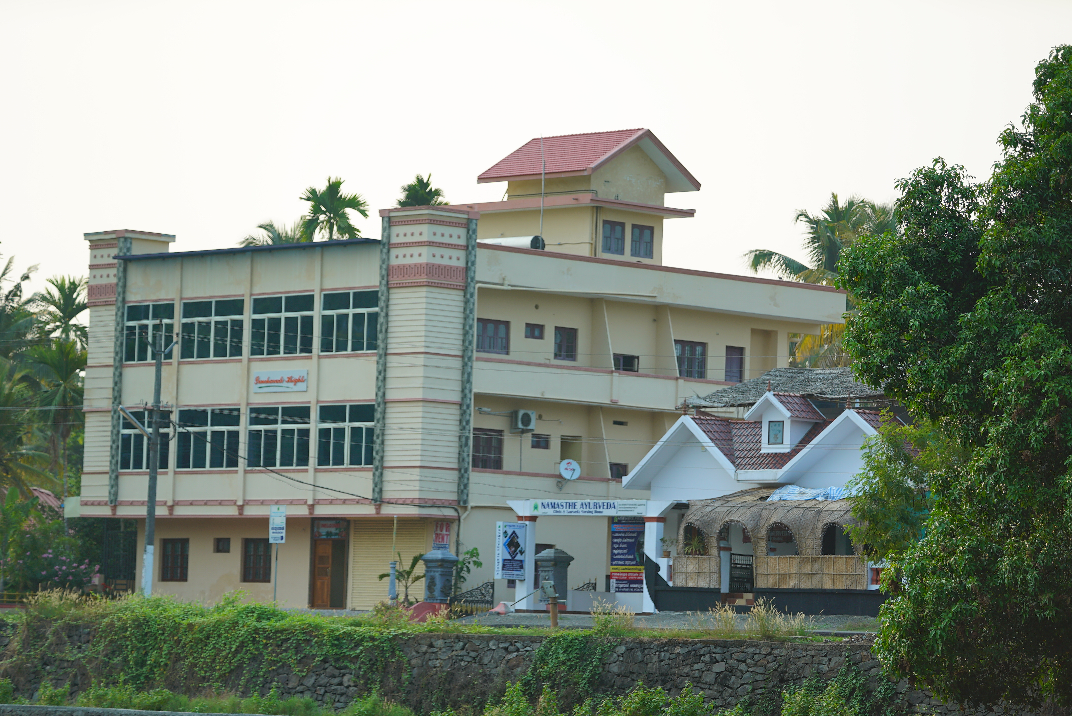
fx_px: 4171
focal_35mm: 140
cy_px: 358
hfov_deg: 14.6
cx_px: 536
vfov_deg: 9.8
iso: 100
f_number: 2.8
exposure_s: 1/640
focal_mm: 140
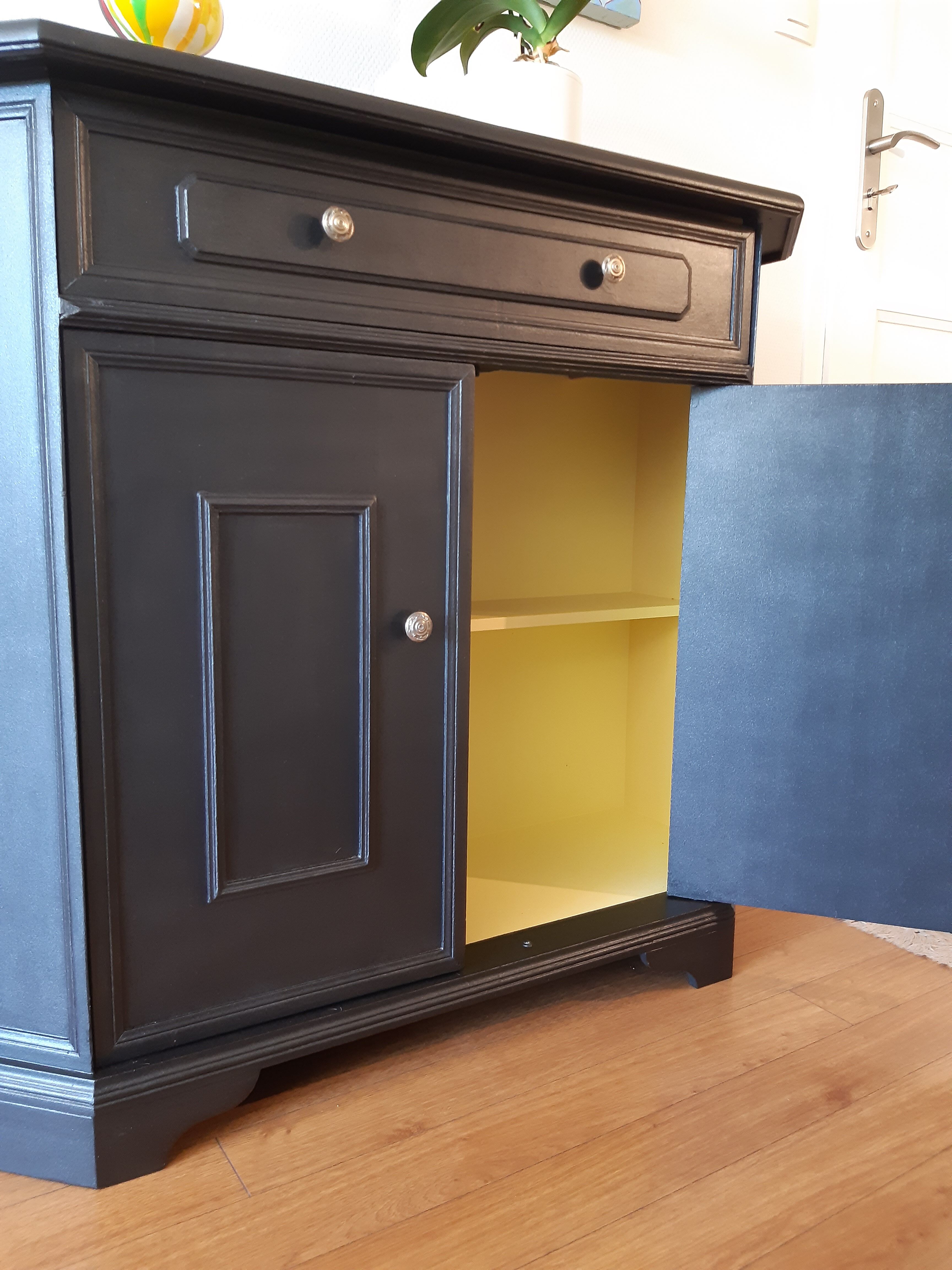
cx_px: 476
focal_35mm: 26
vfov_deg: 67.3
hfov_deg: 53.1
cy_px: 635
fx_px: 953
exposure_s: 1/25
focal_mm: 3.92
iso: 250
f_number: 1.7
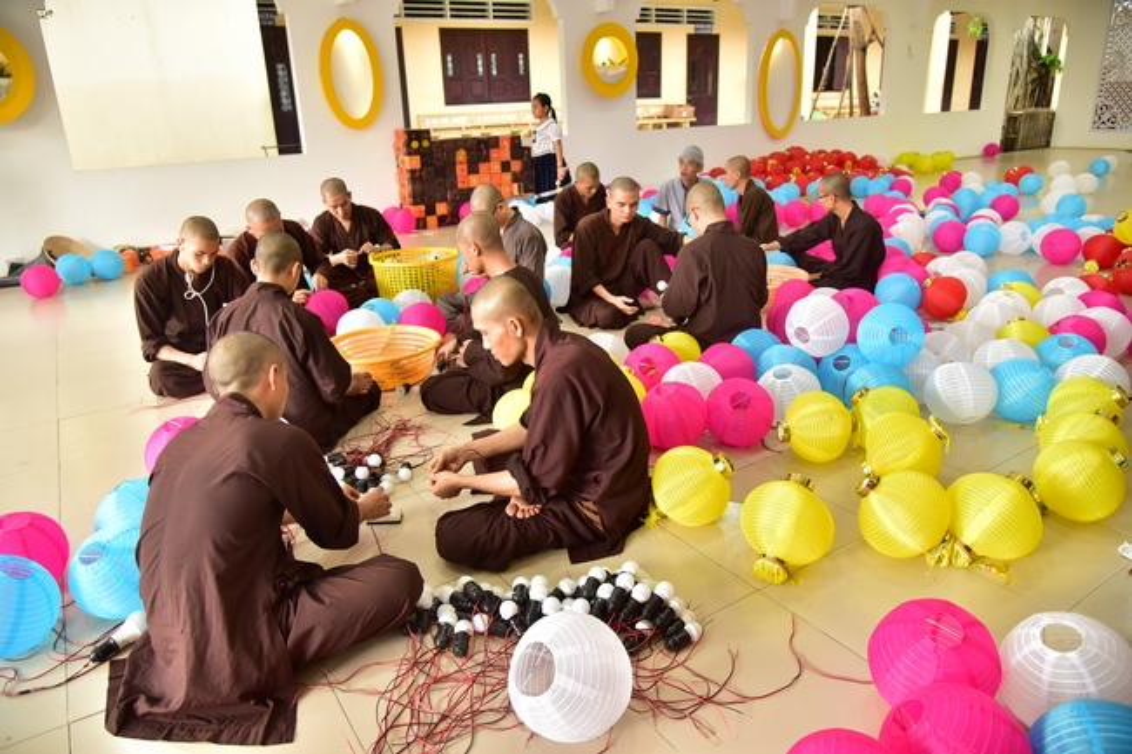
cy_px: 377
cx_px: 566
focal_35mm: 24
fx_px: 754
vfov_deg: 53.1
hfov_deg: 73.8
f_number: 4
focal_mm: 24
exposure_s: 1/40
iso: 500
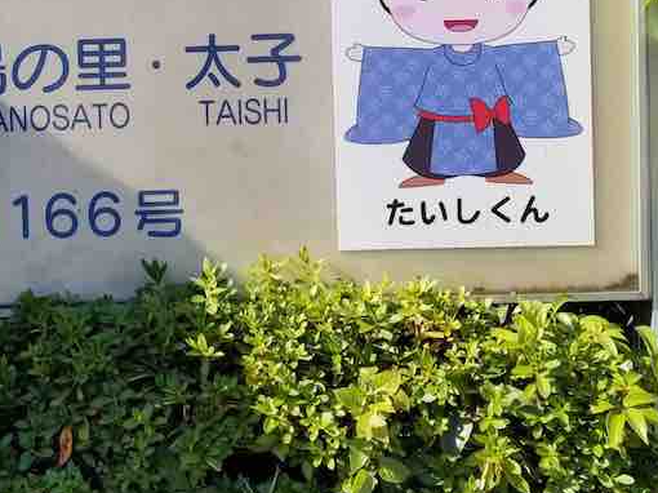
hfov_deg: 37.1
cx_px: 222
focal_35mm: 51
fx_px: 969
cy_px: 22
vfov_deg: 27.2
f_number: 1.7
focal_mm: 4.25
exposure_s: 1/974
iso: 50
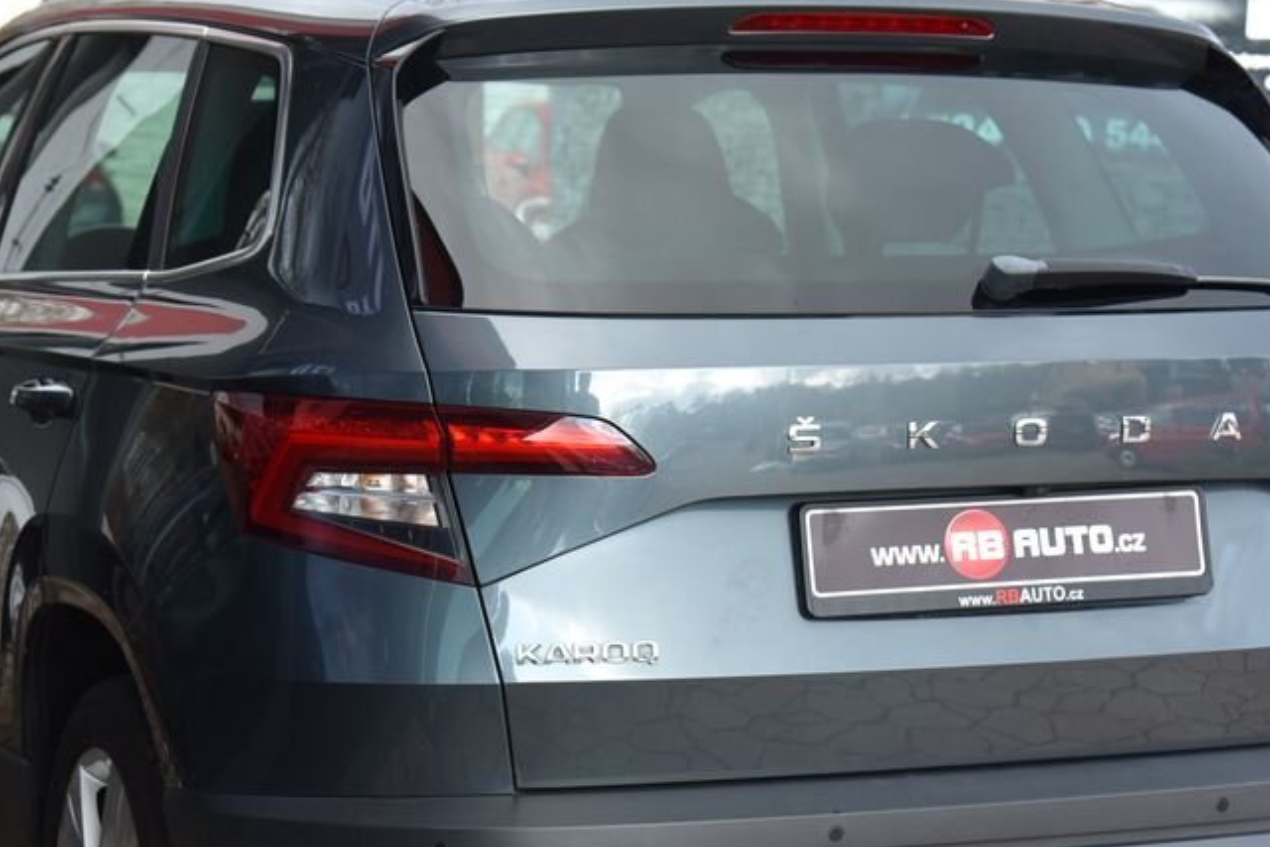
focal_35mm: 88
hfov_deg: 23.1
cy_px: 587
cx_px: 575
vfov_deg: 15.5
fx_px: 3105
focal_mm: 55
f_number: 5.6
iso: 500
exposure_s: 1/125
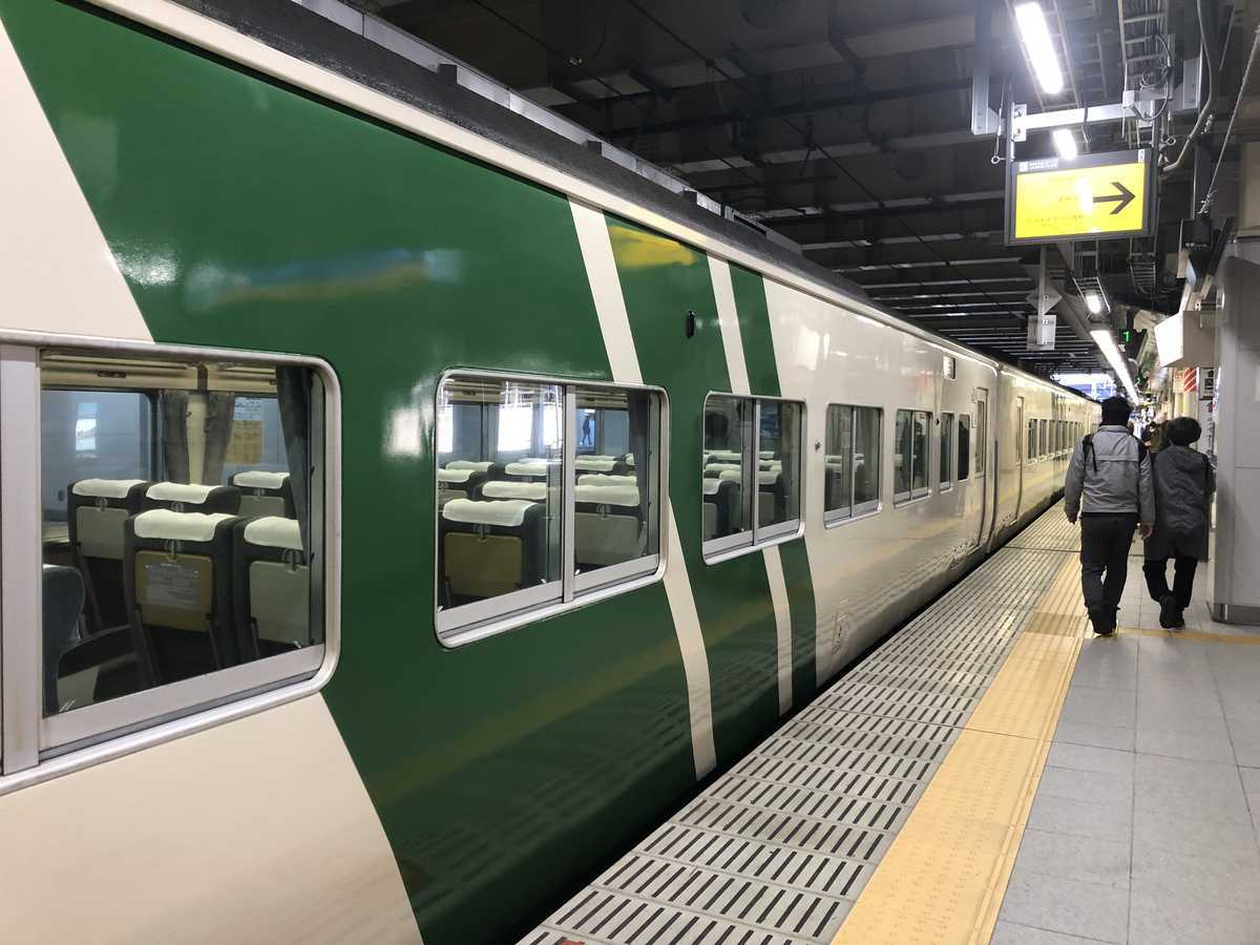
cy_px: 472
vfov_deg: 48.2
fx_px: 1056
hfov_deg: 61.7
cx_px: 630
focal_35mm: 29
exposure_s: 1/25
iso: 40
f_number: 1.8
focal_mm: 3.99
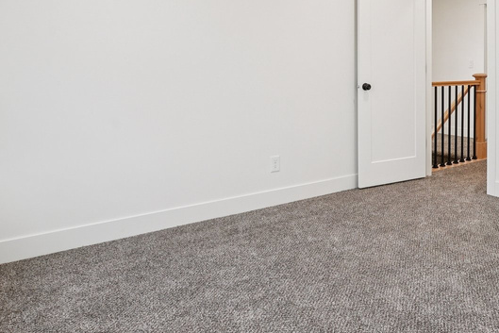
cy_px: 64
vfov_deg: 40.5
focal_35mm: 31
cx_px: 362
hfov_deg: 57.8
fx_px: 430
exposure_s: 1/25
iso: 400
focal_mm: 16
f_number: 8
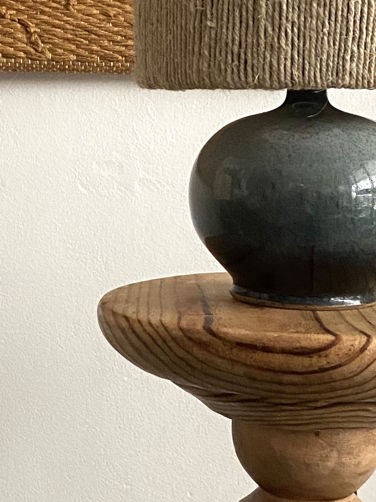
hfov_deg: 17.5
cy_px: 169
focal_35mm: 84
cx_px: 96
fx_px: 1217
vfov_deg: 23.2
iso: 500
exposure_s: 1/60
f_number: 1.8
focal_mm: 4.25
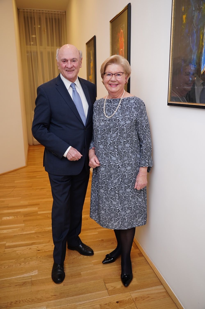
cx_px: 102
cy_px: 154
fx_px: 257
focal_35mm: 30
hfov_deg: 43.5
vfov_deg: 62.0
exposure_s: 1/125
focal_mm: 30
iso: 800
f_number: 4
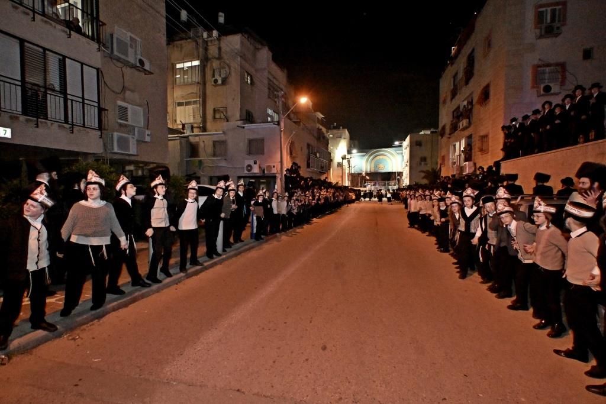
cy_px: 202
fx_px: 303
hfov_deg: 90.0
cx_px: 303
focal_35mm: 18
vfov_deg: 67.4
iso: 2500
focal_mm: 12
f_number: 3.5
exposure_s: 1/160
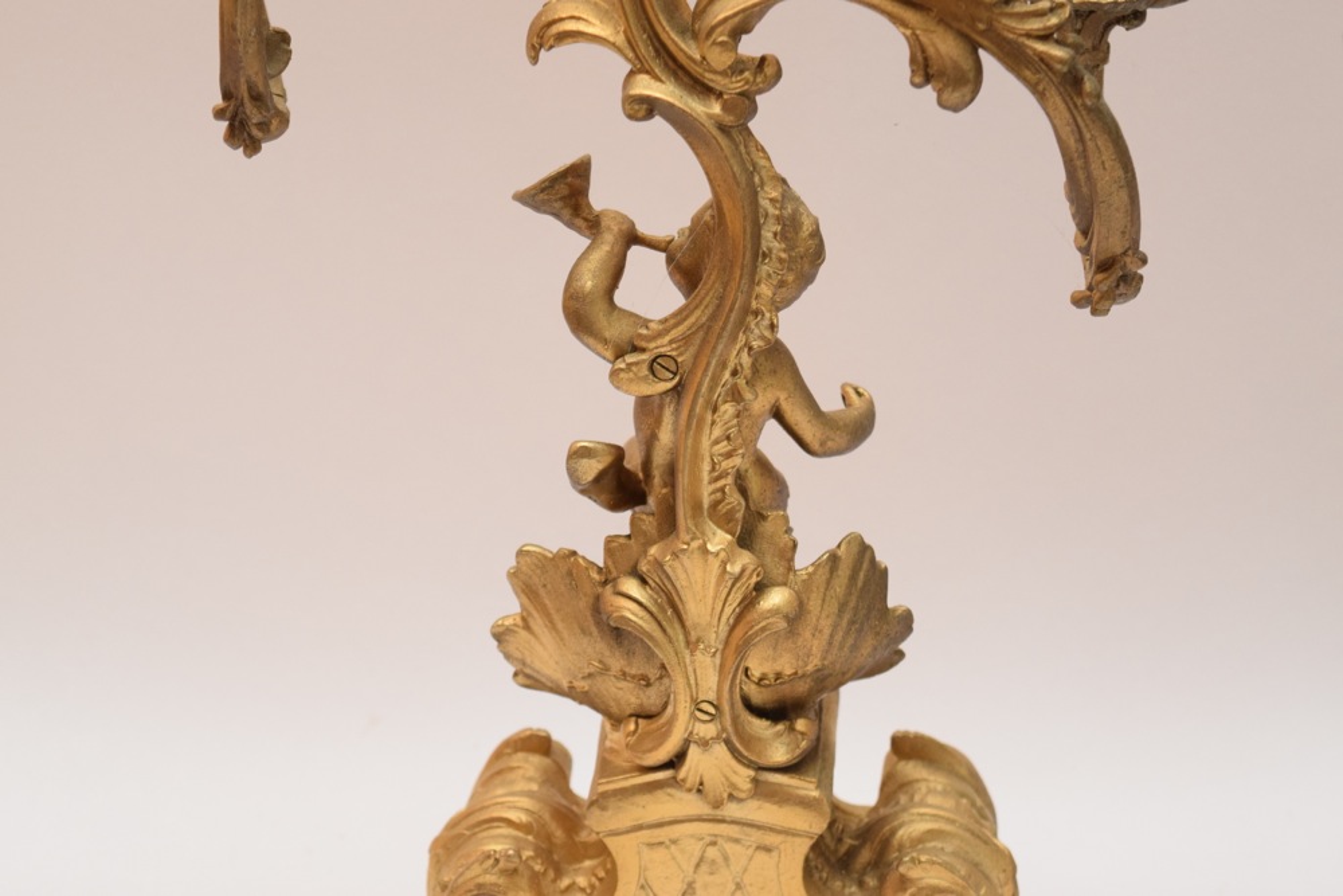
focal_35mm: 82
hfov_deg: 24.6
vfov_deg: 16.6
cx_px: 672
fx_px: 3078
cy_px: 448
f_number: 5.6
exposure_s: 1/60
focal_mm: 55
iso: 1600
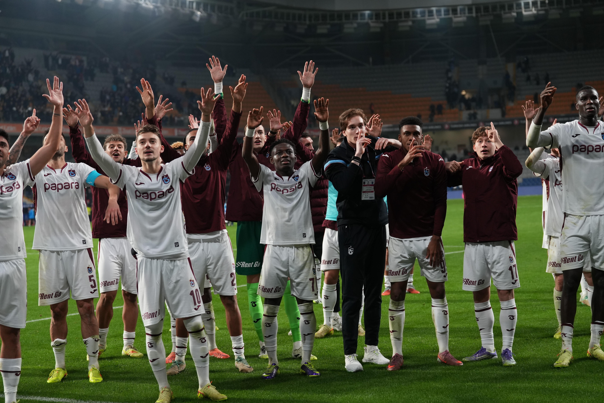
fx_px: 1174
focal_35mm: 70
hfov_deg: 28.8
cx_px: 302
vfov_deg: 19.5
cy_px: 202
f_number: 3.5
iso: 2000
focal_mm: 70
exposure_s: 1/500
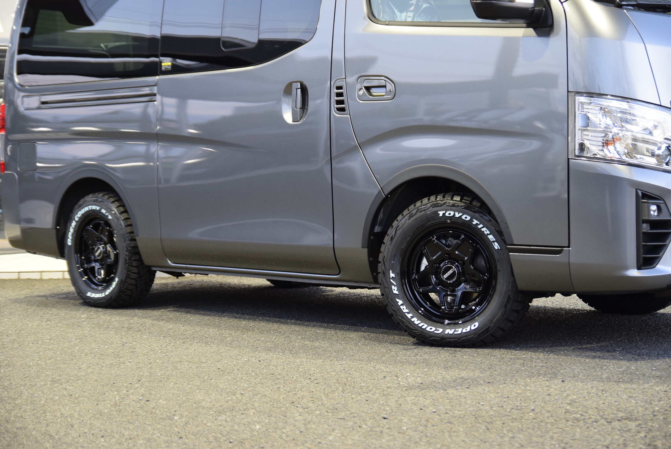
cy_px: 224
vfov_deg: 20.2
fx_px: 1259
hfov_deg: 29.8
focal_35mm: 68
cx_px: 336
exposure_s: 1/60
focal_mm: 45
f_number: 4
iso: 800
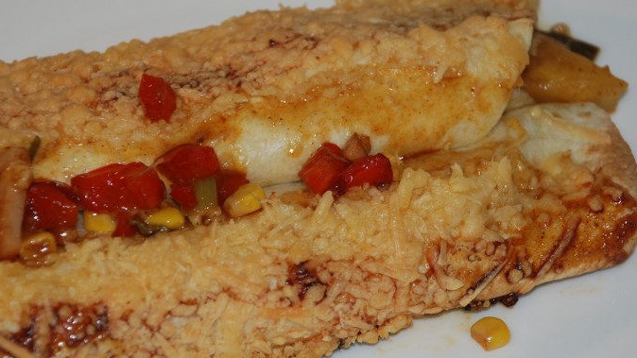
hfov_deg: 12.8
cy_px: 204
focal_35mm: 168
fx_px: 2837
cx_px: 323
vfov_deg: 7.2
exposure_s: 1/60
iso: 160
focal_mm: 90
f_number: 5.6
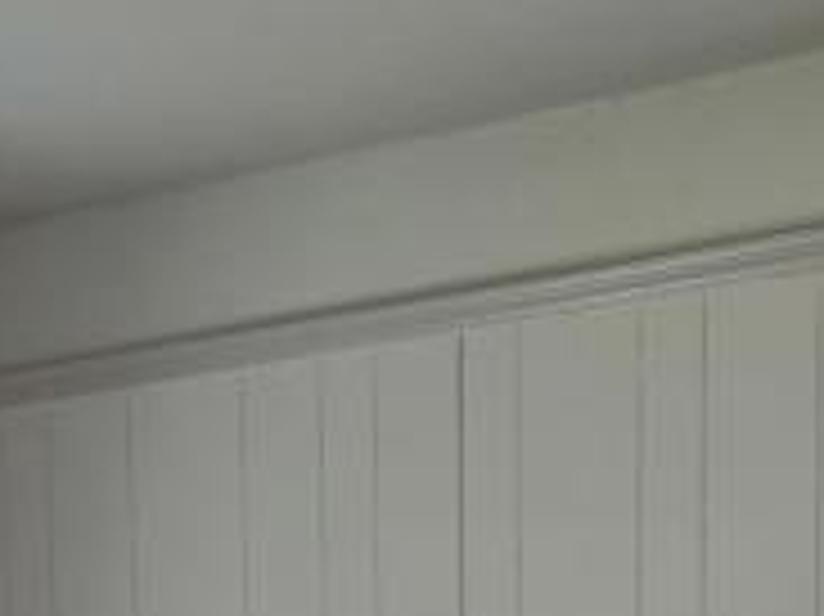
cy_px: 1331
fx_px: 3069
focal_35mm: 129
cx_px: 198
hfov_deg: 15.2
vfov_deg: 10.3
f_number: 1.7
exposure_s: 1/120
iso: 64
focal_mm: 6.3
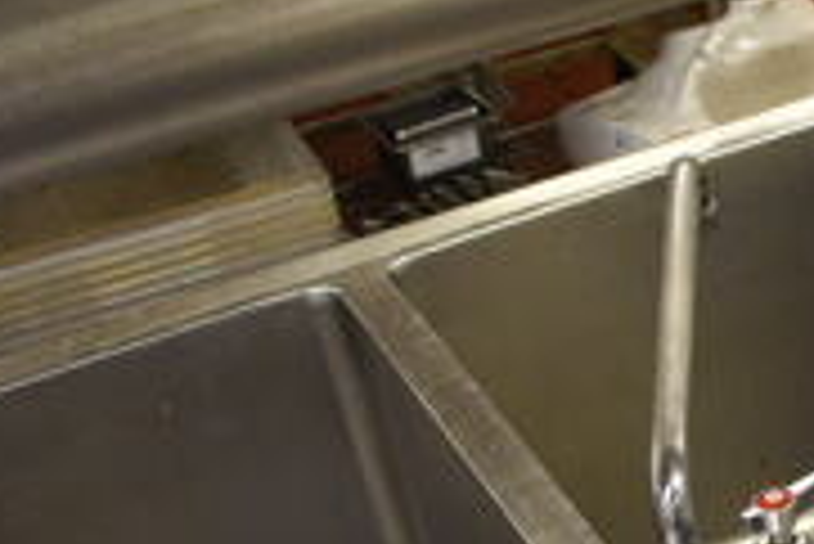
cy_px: 787
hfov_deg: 20.8
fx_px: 2059
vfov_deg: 14.2
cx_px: 980
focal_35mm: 91
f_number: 3.5
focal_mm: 18
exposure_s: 1/125
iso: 1000
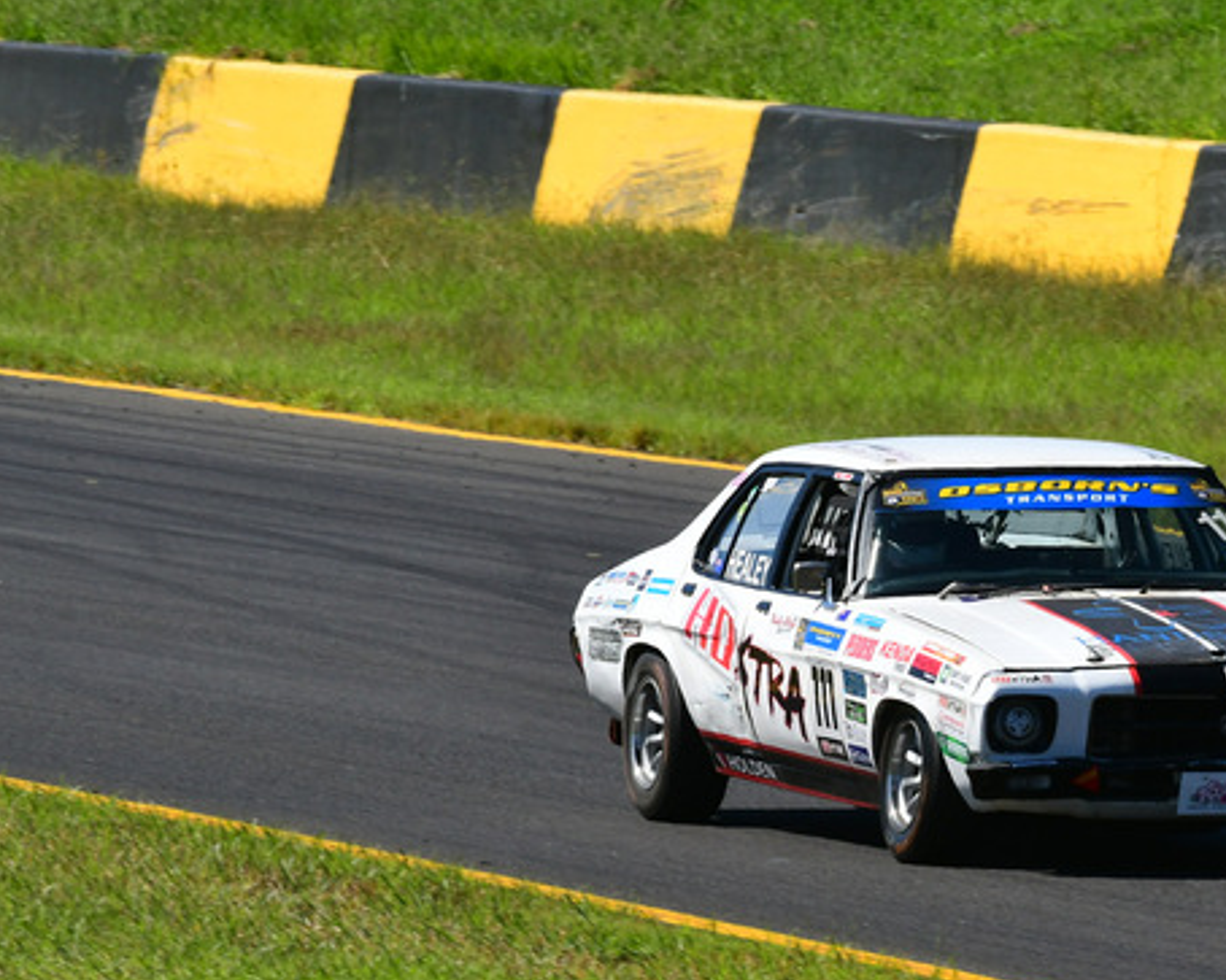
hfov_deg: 2.1
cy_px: 437
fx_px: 34209
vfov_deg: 1.6
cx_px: 1069
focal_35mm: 943
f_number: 13
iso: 500
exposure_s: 1/640
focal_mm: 380
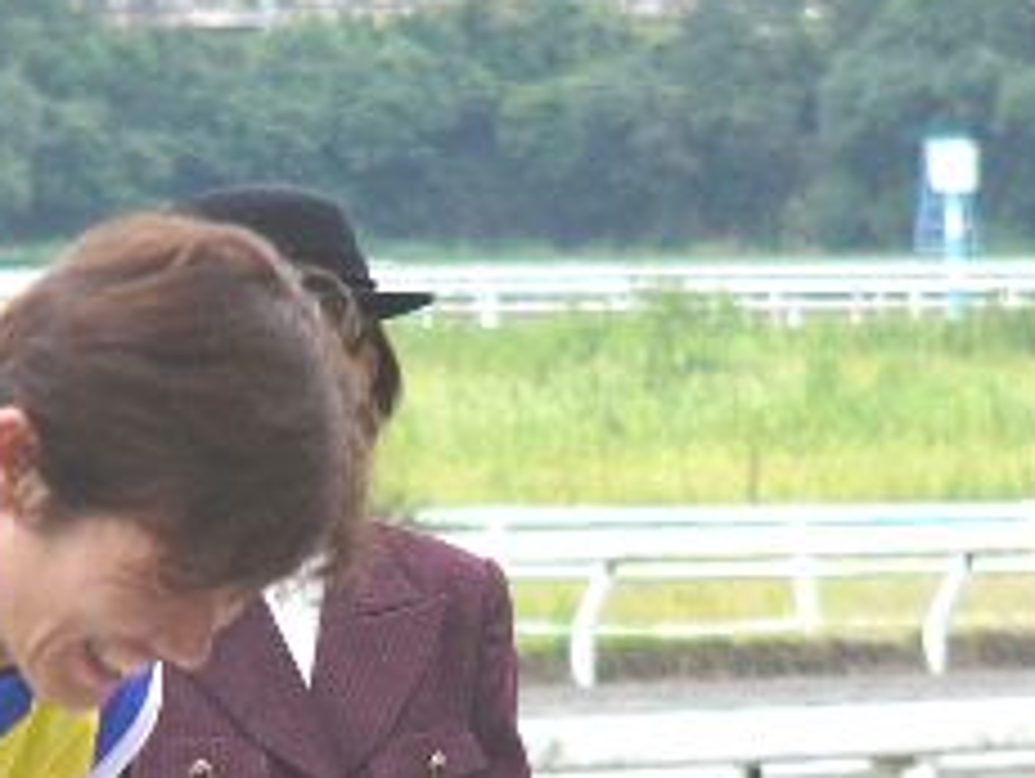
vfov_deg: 2.8
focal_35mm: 528
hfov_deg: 3.8
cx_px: 302
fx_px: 15803
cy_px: 877
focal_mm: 31.6
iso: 50
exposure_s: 1/60
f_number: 2.8
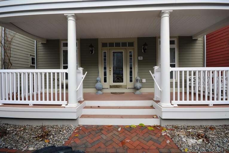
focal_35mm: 15
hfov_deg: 100.3
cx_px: 114
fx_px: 95
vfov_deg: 77.4
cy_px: 76
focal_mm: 10
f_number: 8
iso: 200
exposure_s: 1/250
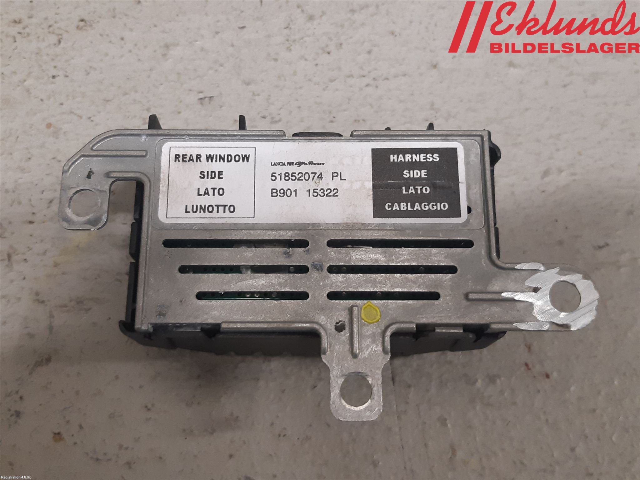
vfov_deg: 53.1
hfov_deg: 67.3
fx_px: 481
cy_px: 240
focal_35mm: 26
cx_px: 320
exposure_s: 1/50
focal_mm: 3.93
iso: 160
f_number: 1.7
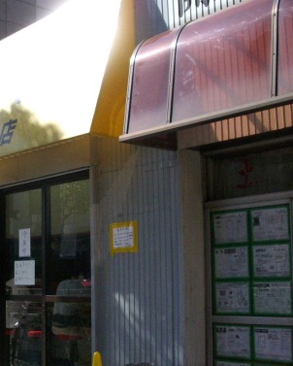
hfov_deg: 25.2
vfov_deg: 32.4
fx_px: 628
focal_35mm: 58
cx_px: 16
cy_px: 205
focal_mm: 5.8
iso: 400
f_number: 4.3
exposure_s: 1/2000
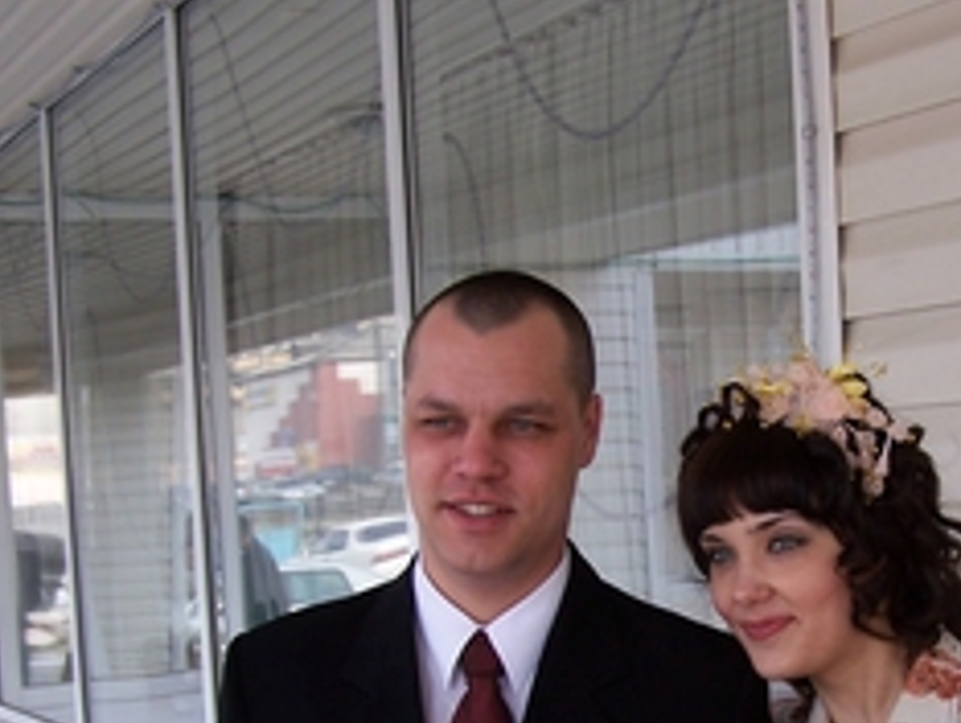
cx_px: 772
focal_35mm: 73
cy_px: 645
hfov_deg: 26.2
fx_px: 2029
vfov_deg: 19.8
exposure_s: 1/160
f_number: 2.8
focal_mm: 6.3
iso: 80
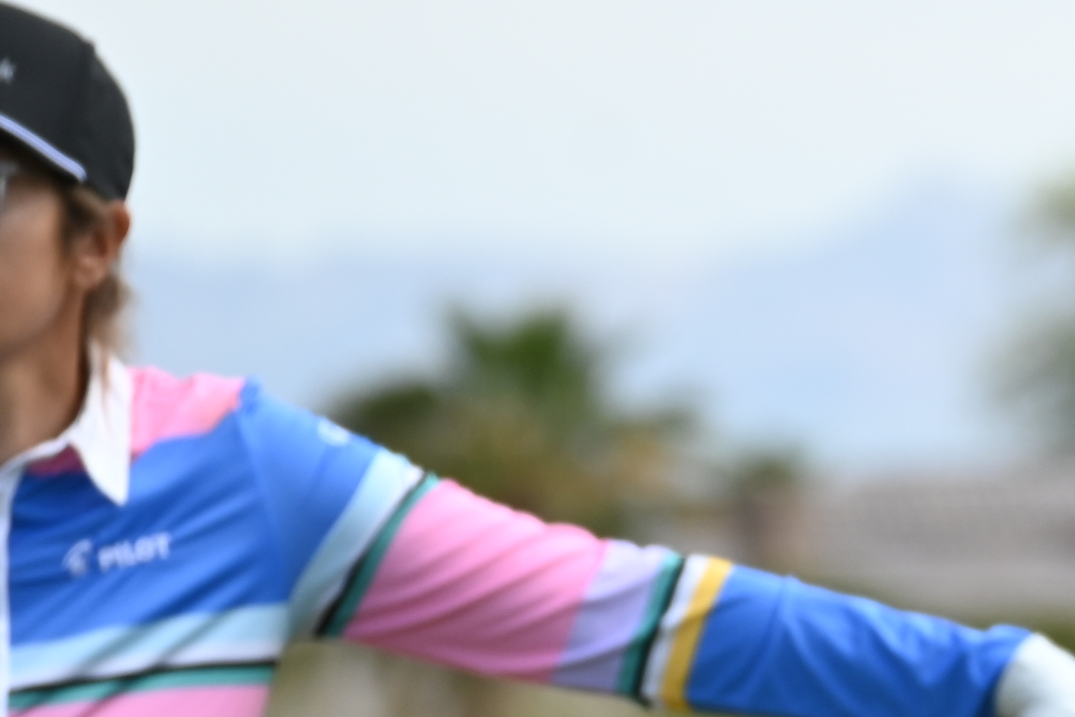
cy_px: 610
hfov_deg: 2.1
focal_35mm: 975
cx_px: 1544
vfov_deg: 1.4
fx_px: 29112
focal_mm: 180
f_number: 5.6
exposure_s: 1/500
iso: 160
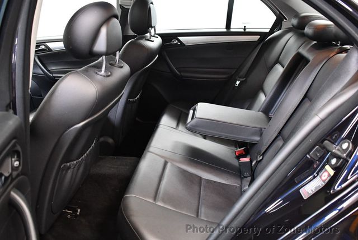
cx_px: 179
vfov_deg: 36.9
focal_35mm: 36
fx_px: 358
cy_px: 120
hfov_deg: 53.1
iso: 3200
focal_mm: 18
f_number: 3.5
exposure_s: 1/60
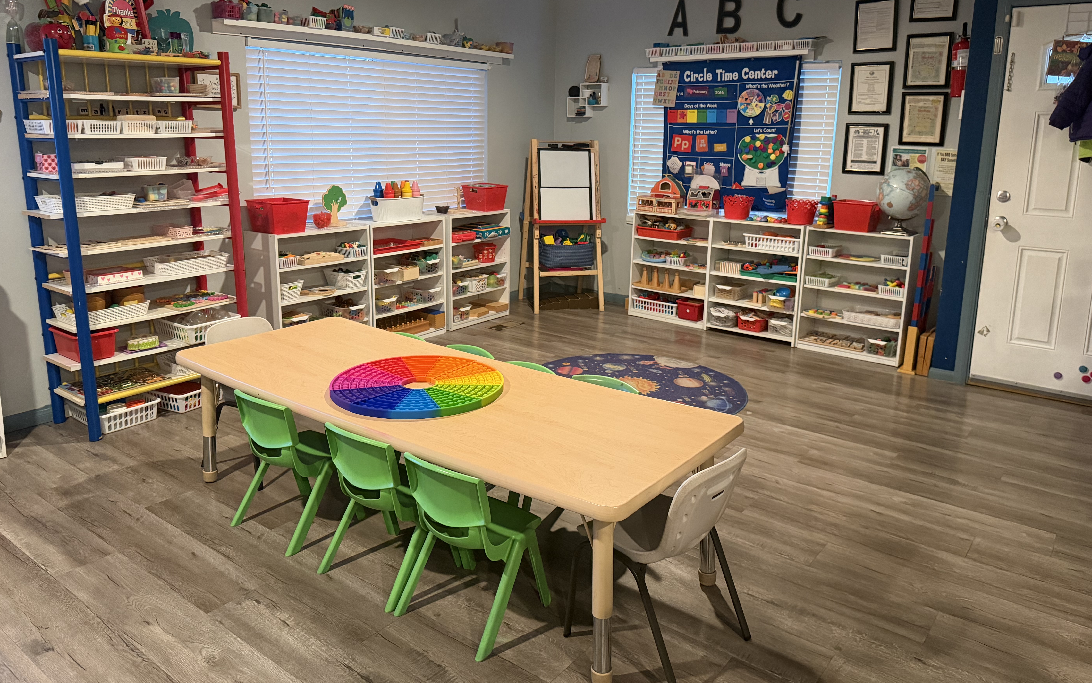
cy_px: 276
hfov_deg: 70.4
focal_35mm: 26
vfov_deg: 47.3
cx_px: 542
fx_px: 774
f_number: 1.78
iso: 800
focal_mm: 6.76
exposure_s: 1/60
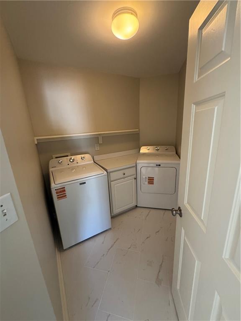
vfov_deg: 102.1
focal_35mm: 14
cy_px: 160
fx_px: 130
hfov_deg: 85.7
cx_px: 120
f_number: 2.2
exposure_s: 1/60
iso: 320
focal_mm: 2.22
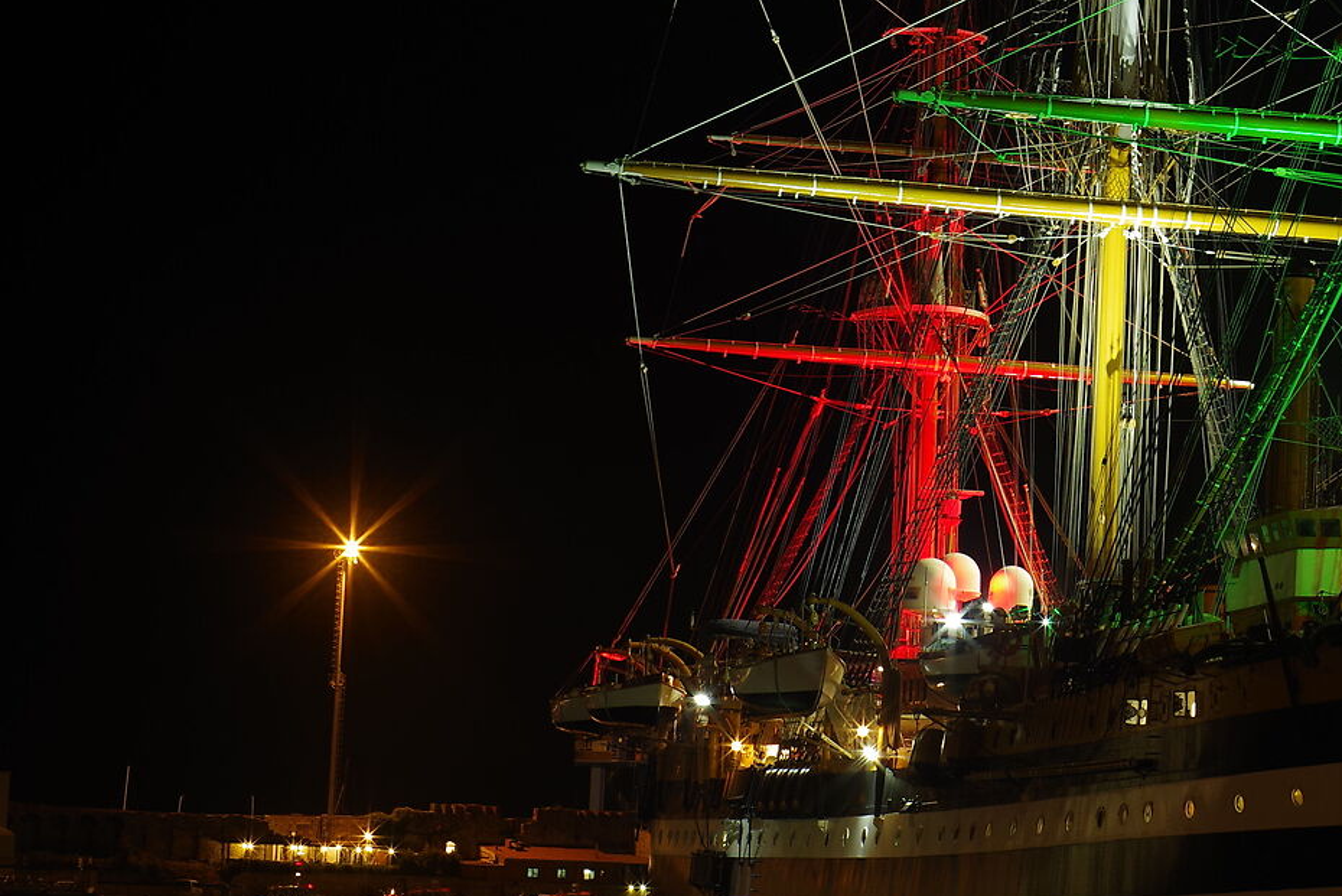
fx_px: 4811
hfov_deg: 15.4
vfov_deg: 10.5
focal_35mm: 129
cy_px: -52
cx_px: 1512
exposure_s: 8.6
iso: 100
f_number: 6.3
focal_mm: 50
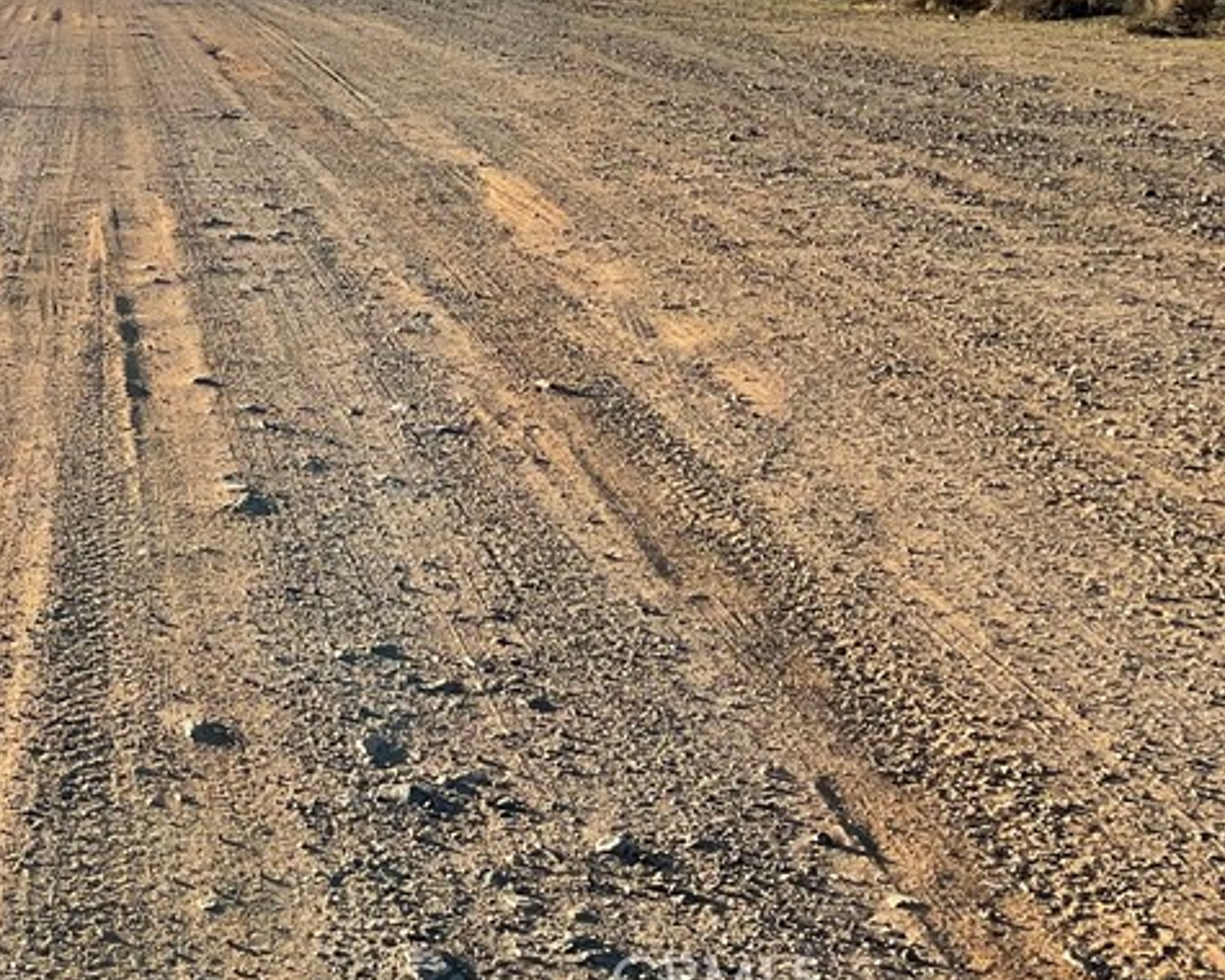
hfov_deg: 28.7
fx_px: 2212
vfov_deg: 24.0
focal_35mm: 61
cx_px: -52
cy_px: 26
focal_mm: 3
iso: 16
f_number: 1.8
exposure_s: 1/1786
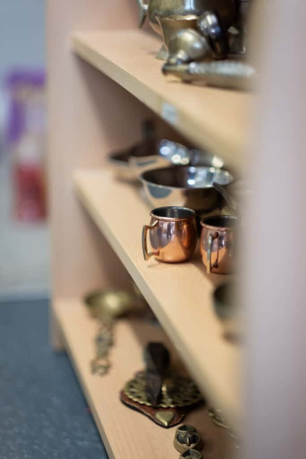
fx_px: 1071
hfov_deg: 16.3
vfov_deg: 24.2
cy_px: 230
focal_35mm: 84
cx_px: 153
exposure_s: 1/125
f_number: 1.2
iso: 500
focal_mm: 56
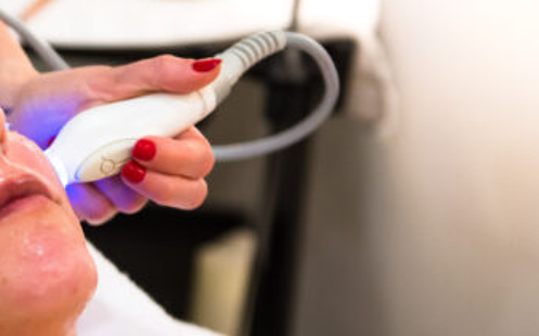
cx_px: -54
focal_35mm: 116
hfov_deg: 17.4
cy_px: 224
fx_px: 1703
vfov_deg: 11.3
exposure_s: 1/250
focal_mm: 50
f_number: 2.8
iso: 1600
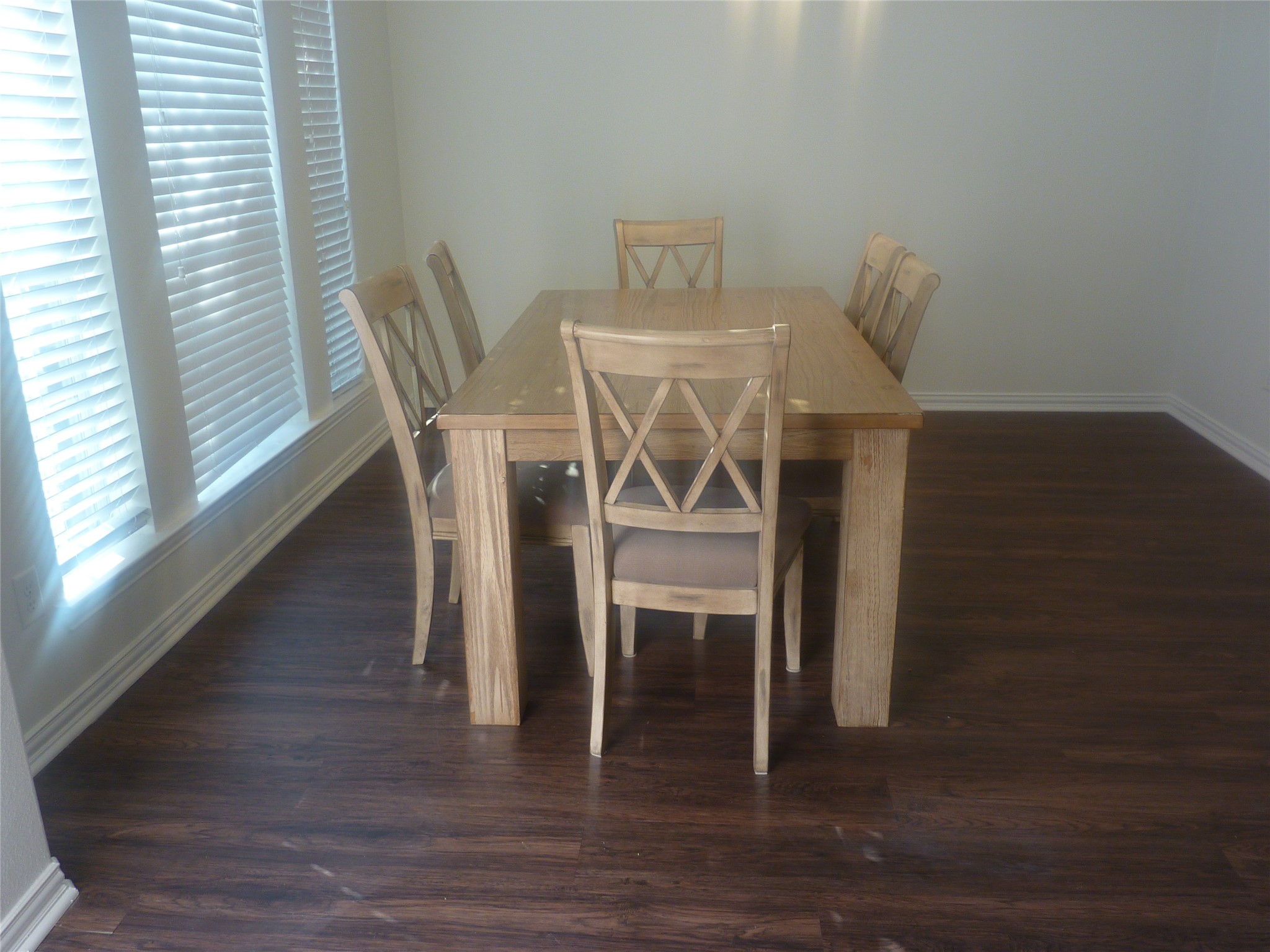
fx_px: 1064
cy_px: 476
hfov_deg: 61.7
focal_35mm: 29
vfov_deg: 48.2
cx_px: 635
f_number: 3.4
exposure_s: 1/30
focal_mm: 4.7
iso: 80
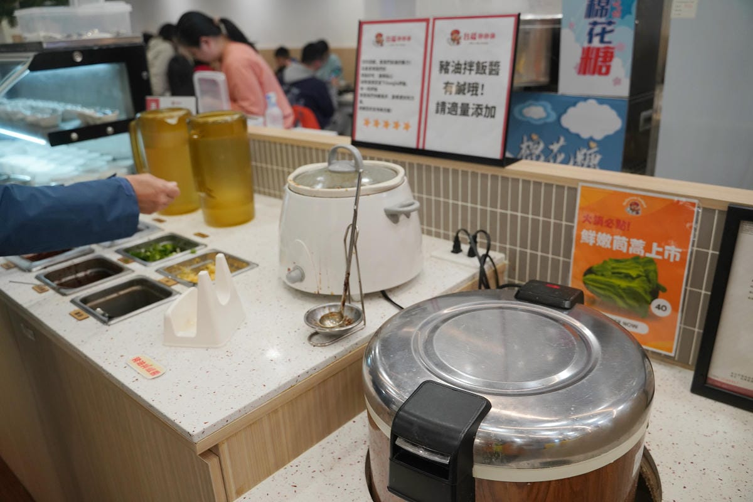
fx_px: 586
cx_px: 376
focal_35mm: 28
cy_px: 251
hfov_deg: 65.5
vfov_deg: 46.4
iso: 1000
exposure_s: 1/160
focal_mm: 28
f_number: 4
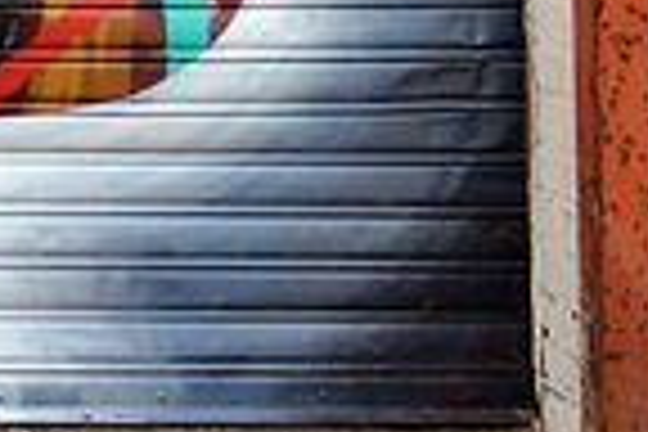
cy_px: -608
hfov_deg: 12.1
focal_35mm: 156
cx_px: -531
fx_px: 2808
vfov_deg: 8.1
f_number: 6.3
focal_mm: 20
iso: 100
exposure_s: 1/160
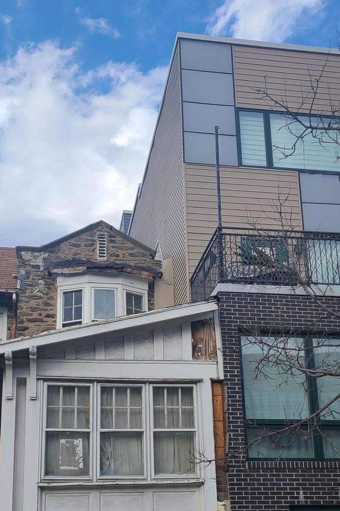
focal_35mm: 44
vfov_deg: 43.3
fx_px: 624
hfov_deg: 30.5
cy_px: 375
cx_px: 158
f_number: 1.8
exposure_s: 1/1347
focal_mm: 5.4
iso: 40
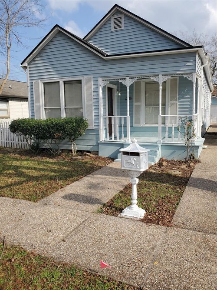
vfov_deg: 67.3
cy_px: 145
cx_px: 108
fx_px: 217
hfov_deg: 53.0
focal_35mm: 26
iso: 50
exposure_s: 1/1400
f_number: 2.4
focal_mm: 4.3
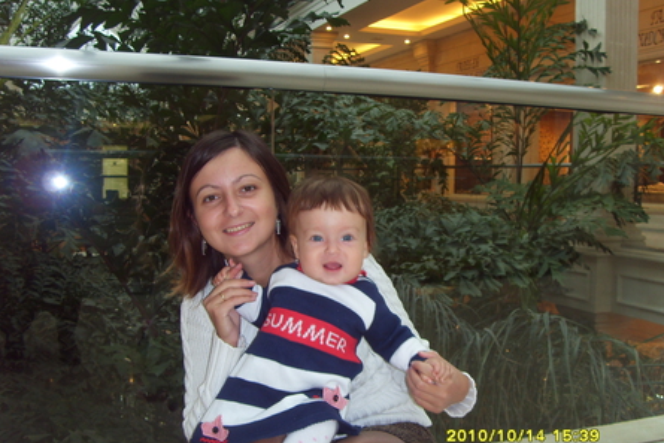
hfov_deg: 47.4
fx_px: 756
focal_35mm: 41
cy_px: 237
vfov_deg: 32.6
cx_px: 333
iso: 100
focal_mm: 6.6
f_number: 3.5
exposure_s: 1/45
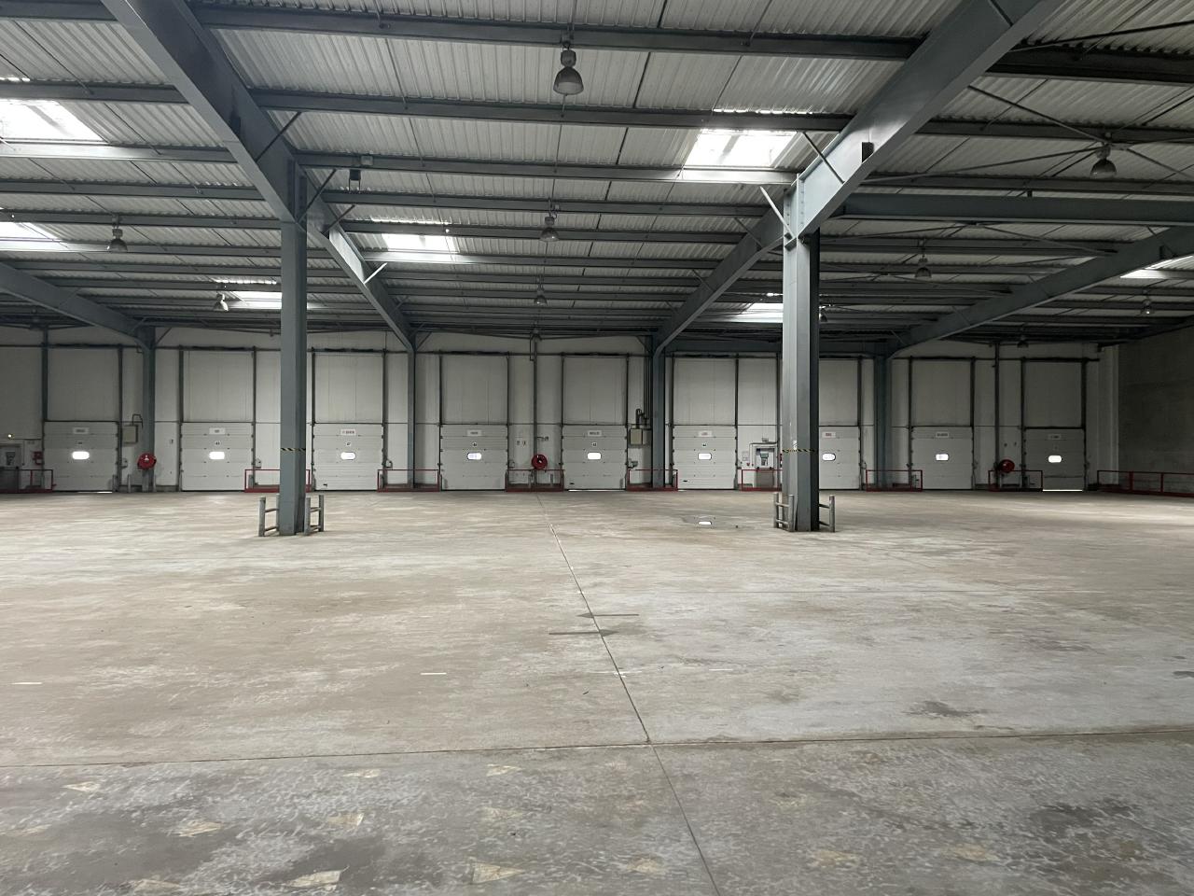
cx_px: 597
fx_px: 897
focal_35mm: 26
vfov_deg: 53.1
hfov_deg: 67.3
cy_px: 448
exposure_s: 1/60
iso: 400
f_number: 1.6
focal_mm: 4.2
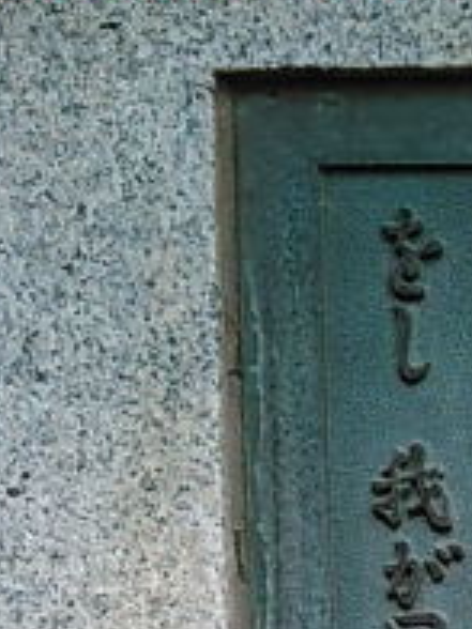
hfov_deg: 14.0
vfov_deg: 17.7
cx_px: 729
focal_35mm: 98
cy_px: 979
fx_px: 1782
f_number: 2.4
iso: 100
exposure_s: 1/106
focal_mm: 4
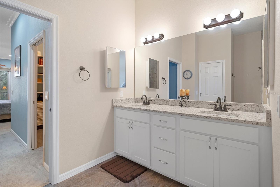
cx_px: 140
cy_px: 94
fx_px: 132
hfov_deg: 93.3
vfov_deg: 70.4
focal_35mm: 17
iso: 320
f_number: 8
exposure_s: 1/3
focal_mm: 17
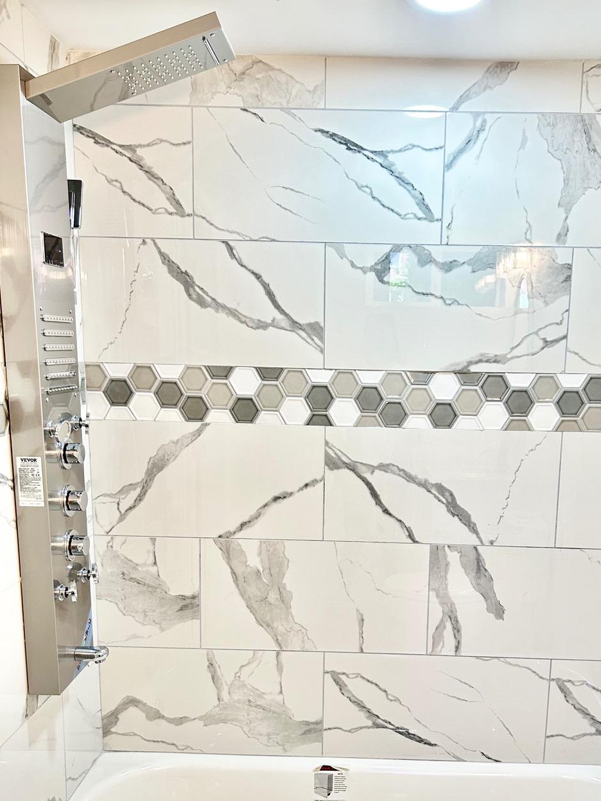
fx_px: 741
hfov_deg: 43.9
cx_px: 369
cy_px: 474
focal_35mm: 32
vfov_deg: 56.4
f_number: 1.5
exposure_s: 1/120
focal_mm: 5.7
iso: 125
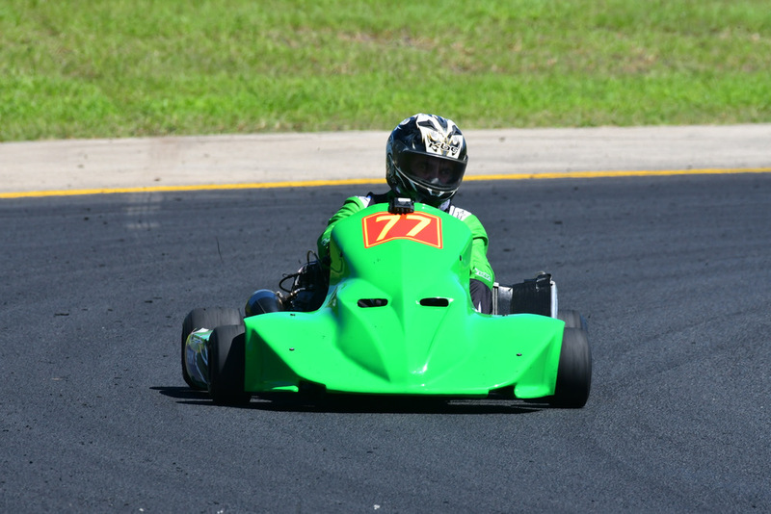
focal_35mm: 690
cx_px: 386
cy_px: 257
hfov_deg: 3.0
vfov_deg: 2.0
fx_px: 14782
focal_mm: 460
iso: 500
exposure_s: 1/640
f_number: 11
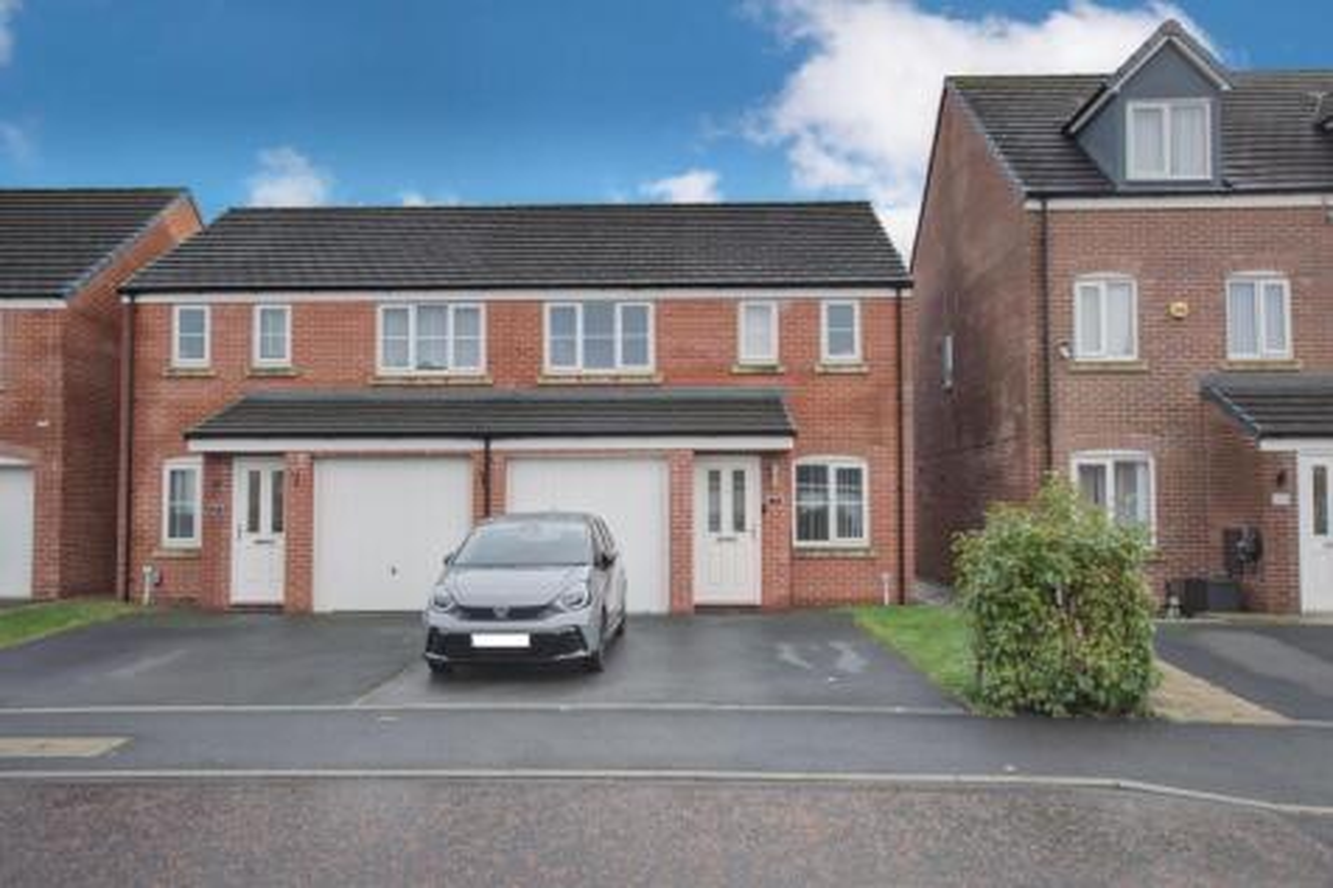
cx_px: 666
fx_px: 1110
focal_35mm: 30
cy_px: 444
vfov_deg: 43.6
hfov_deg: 61.9
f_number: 3.5
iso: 400
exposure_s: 1/1000
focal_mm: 20
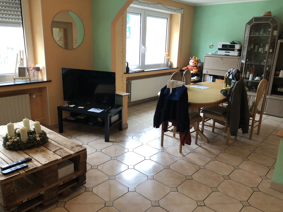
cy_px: 106
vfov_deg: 49.7
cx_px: 142
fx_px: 229
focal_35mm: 28
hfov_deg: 63.4
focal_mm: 3.99
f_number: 1.8
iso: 50
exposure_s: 1/17
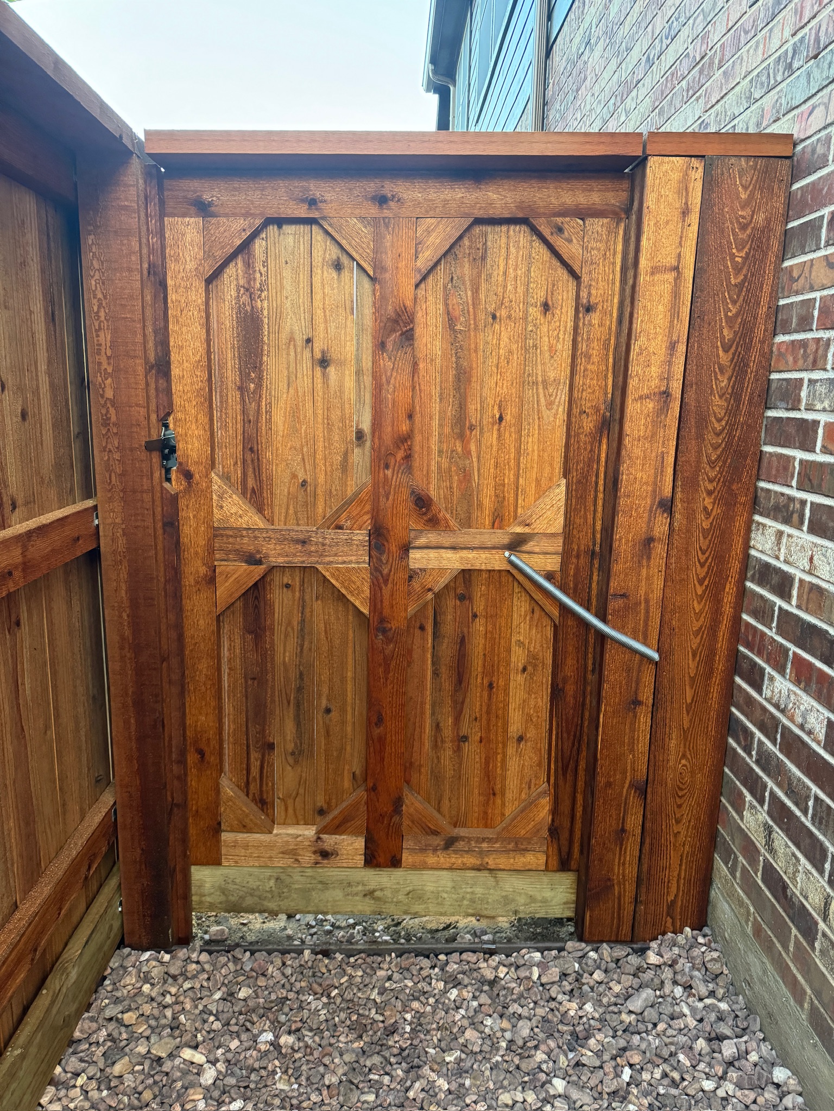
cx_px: 417
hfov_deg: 56.8
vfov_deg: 71.6
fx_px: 771
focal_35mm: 24
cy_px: 556
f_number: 1.78
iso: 640
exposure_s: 1/60
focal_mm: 6.76
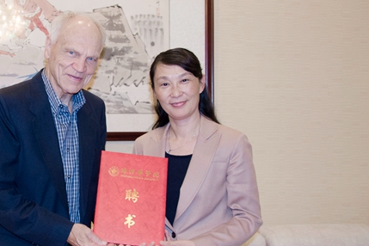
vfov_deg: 37.0
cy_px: 151
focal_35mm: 36
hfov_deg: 52.4
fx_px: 366
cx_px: 120
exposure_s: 1/60
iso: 800
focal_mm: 17
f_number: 2.8
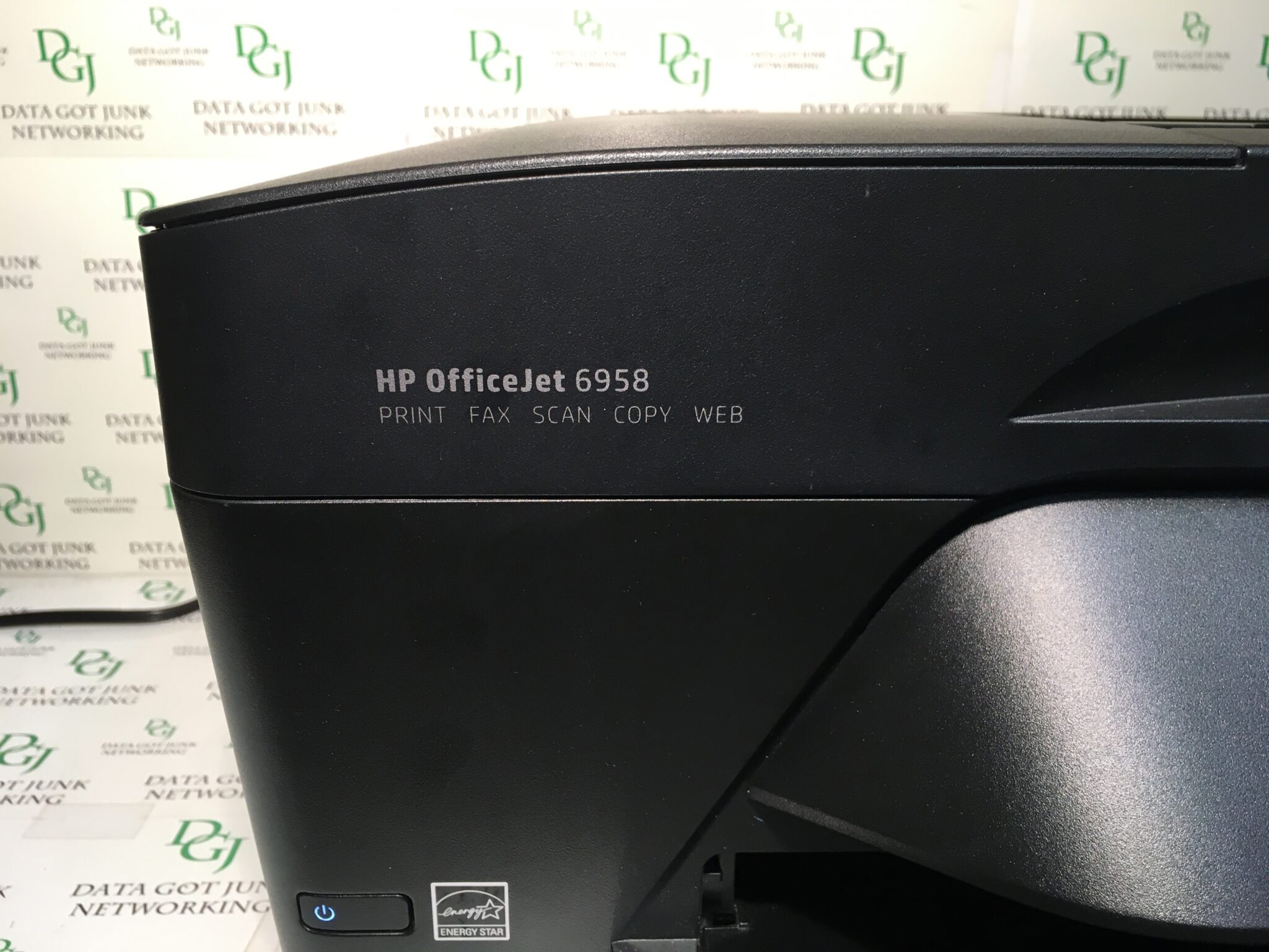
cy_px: 476
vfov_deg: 48.2
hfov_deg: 61.7
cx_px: 634
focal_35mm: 29
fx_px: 1063
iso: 32
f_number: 2.2
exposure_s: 1/30
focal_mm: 4.15
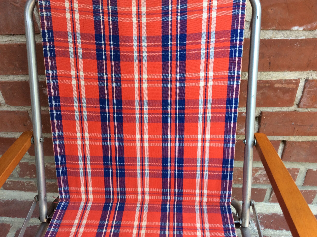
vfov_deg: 44.1
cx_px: 158
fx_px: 293
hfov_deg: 56.9
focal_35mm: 32
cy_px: 118
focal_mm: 3.3
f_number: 2.4
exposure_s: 1/33
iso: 32
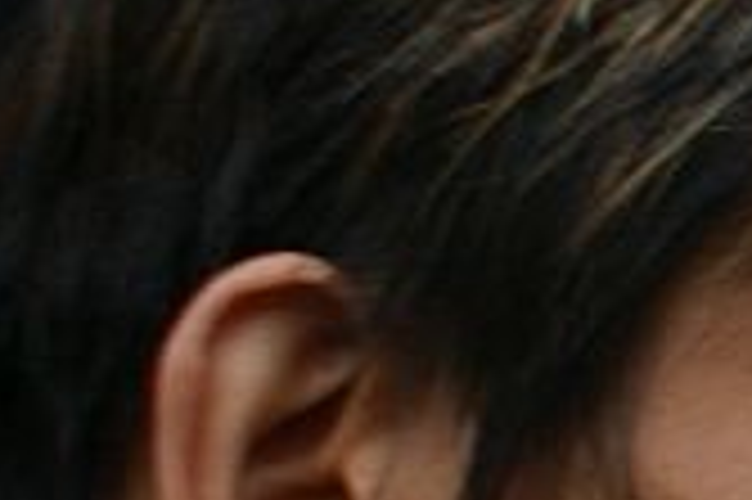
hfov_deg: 5.7
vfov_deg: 4.2
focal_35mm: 324
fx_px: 6761
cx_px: 2684
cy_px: 824
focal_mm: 30
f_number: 5.6
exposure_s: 1/50
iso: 100
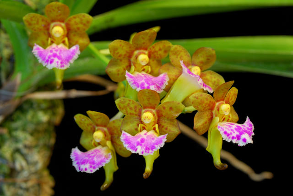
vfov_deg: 15.2
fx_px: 733
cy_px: 98
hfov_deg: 22.6
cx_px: 146
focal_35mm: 90
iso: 200
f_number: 10
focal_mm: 60
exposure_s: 1/8
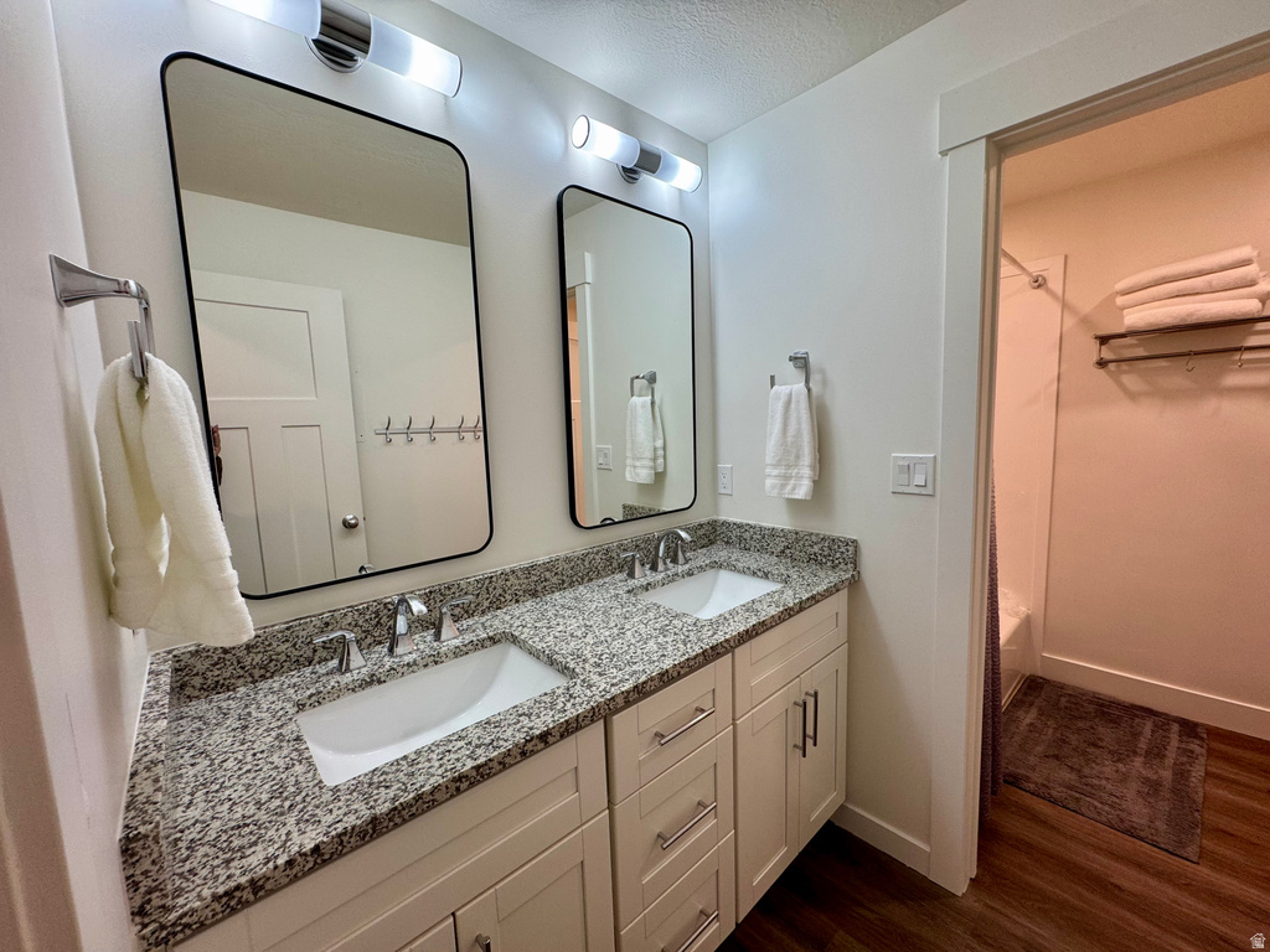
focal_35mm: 14
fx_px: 514
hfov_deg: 102.1
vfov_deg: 85.7
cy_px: 476
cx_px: 635
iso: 100
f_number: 2.2
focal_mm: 2.22
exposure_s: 1/120
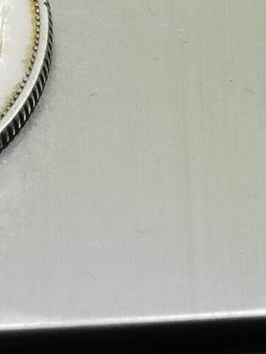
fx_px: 2355
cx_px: -91
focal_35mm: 230
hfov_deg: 6.4
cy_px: 104
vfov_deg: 8.6
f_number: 1.9
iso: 80
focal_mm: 6.67
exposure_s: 1/100
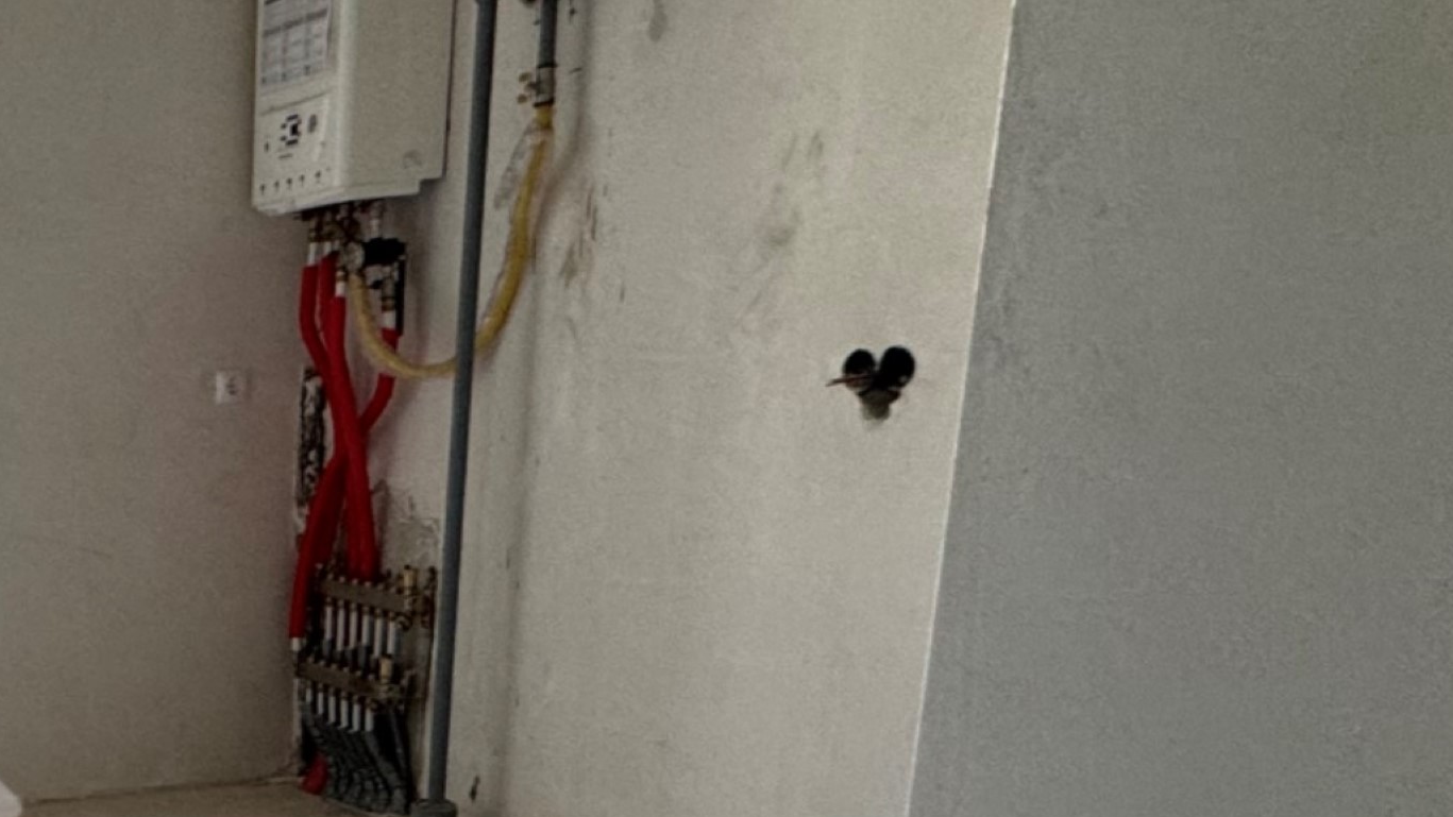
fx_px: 1734
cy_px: 857
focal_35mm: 45
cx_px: -558
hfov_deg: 31.4
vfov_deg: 25.0
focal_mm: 2.22
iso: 125
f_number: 2.2
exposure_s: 1/99
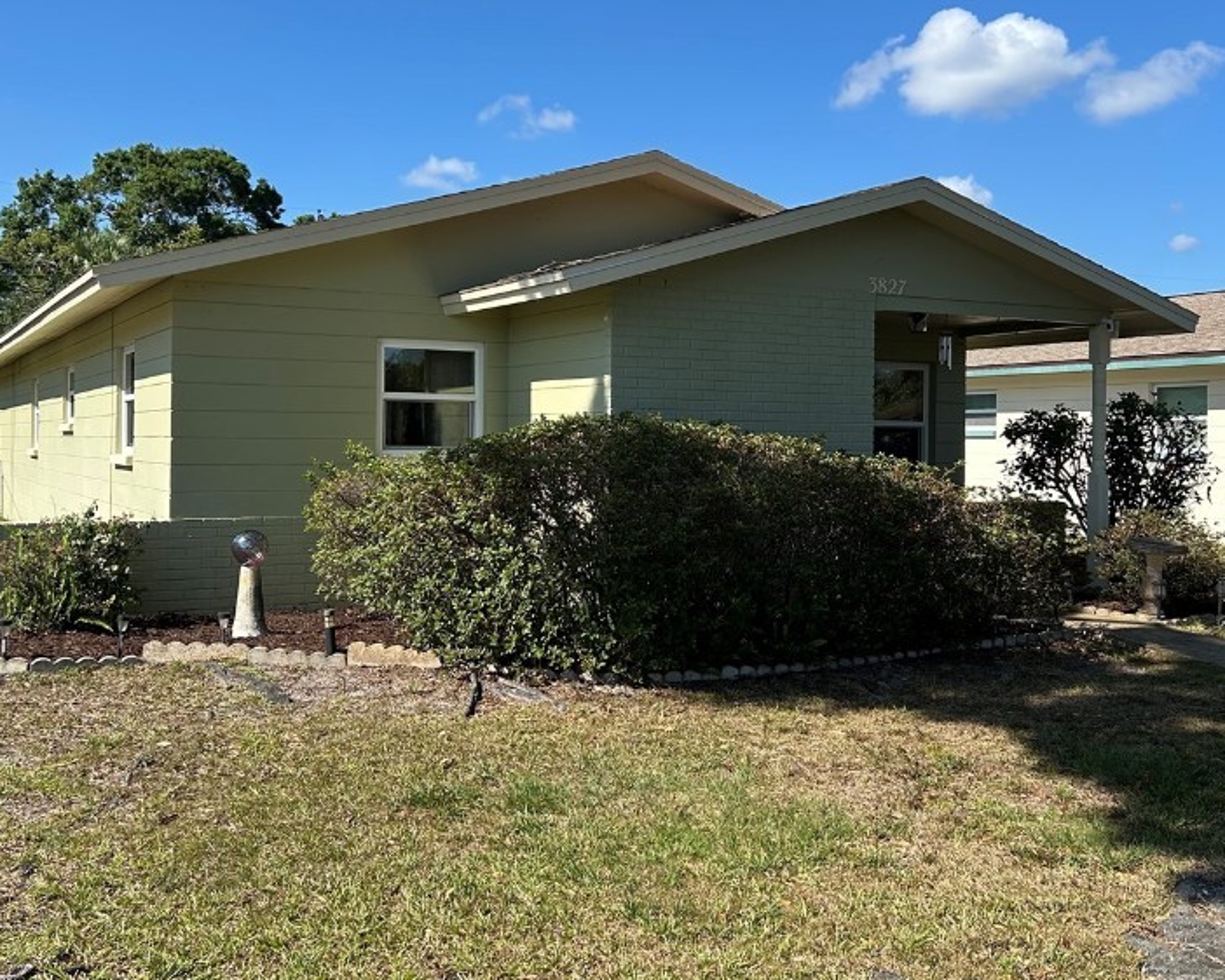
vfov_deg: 40.1
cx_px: 632
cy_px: 431
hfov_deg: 49.1
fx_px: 1342
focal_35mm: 37
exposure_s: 1/2994
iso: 50
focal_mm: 5.7
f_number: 1.5
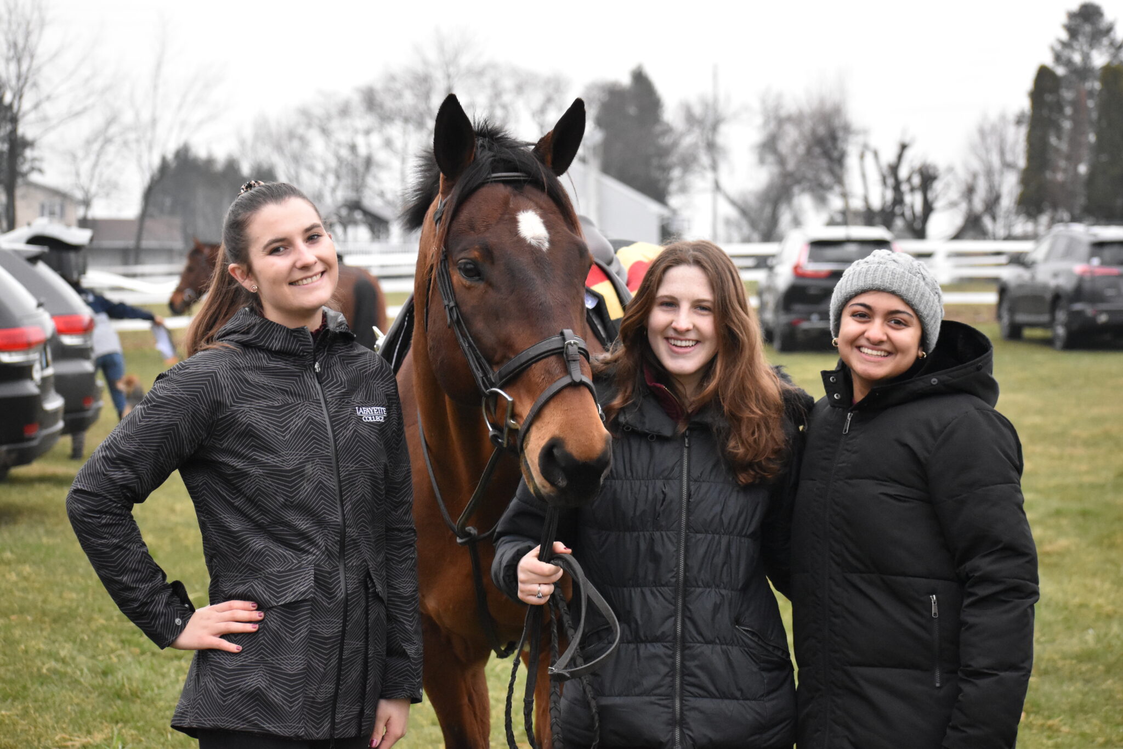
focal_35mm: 105
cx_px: 562
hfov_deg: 19.5
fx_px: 3275
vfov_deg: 13.0
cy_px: 374
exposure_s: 1/4000
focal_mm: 70
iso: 3200
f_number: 4.5
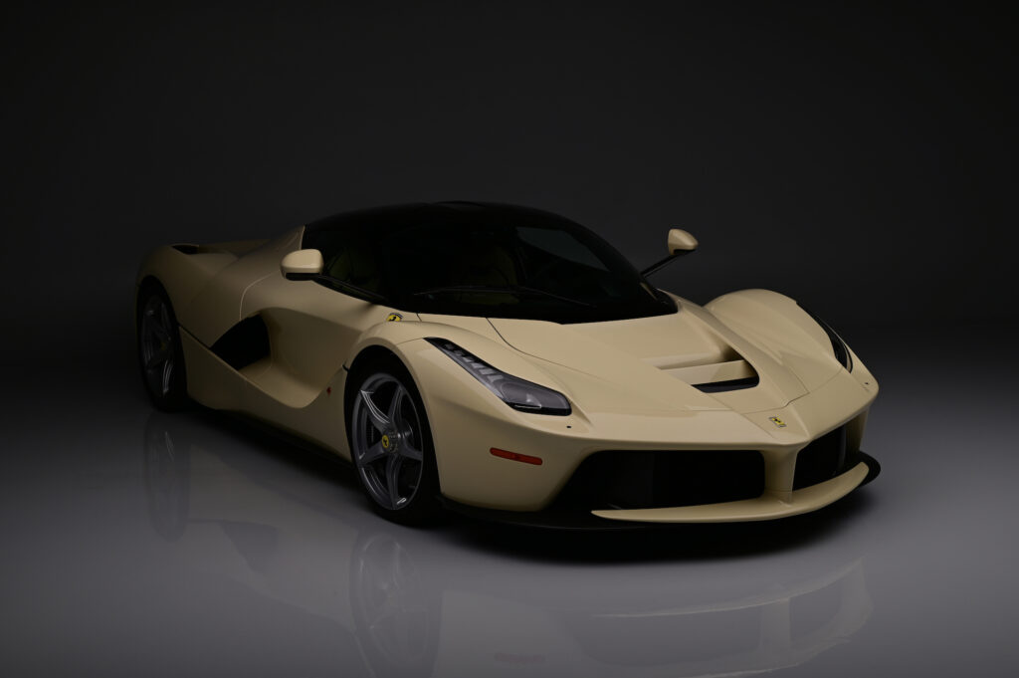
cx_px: 510
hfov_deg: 39.6
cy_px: 339
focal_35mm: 50
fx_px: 1414
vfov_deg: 26.9
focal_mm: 50
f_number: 8
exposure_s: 1/200
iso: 100
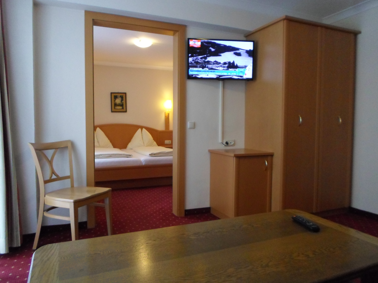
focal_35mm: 25
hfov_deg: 69.4
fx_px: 273
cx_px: 189
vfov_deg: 54.9
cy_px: 142
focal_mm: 4.5
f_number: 2.5
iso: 320
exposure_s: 1/30
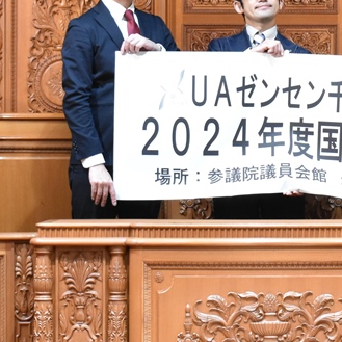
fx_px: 1509
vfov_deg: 12.9
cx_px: 330
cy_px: 154
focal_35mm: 135
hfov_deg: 12.8
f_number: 6.3
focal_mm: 34
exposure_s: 1/25
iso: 2500
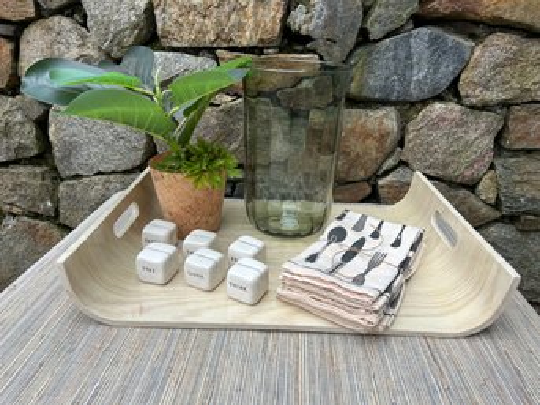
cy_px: 202
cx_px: 270
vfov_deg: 53.0
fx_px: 405
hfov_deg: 67.3
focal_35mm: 26
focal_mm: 5.7
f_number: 1.5
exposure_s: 1/1009
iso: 50
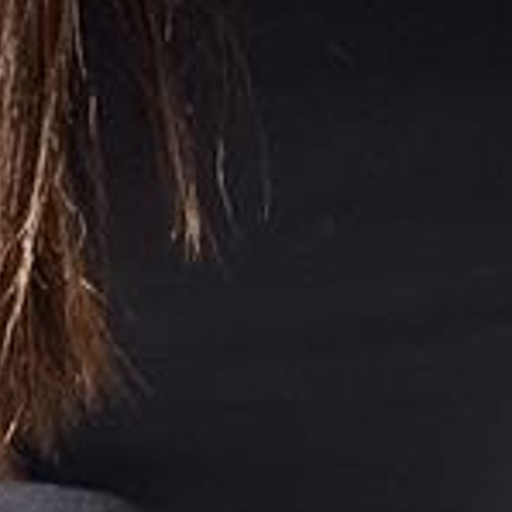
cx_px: 375
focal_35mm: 379
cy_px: 242
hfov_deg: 4.6
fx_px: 6342
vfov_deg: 4.6
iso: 100
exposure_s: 1/837
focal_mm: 6.76
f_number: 1.78
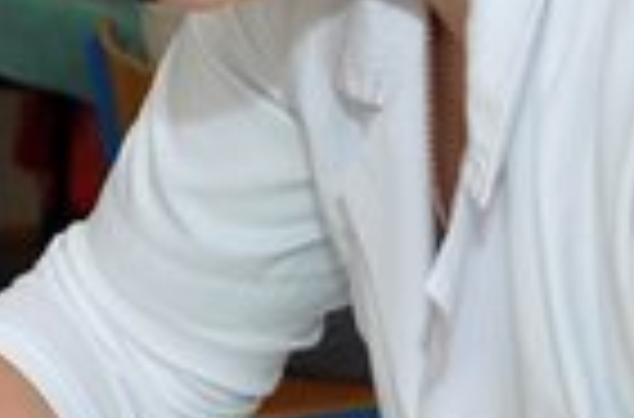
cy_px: 270
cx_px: -495
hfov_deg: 11.1
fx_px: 3042
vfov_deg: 7.9
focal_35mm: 173
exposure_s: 1/125
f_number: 4
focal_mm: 25
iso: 320
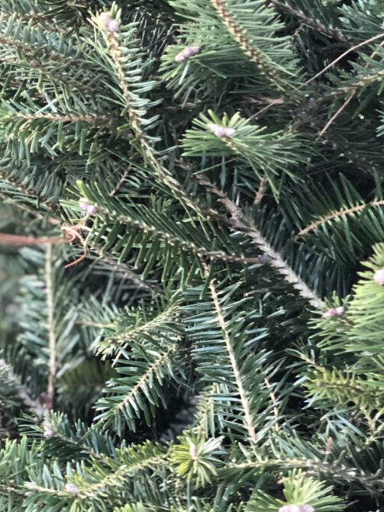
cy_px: 14
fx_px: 1835
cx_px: 12
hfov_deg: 11.8
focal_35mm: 124
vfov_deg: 15.6
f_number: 2.4
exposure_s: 1/30
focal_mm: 6
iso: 125
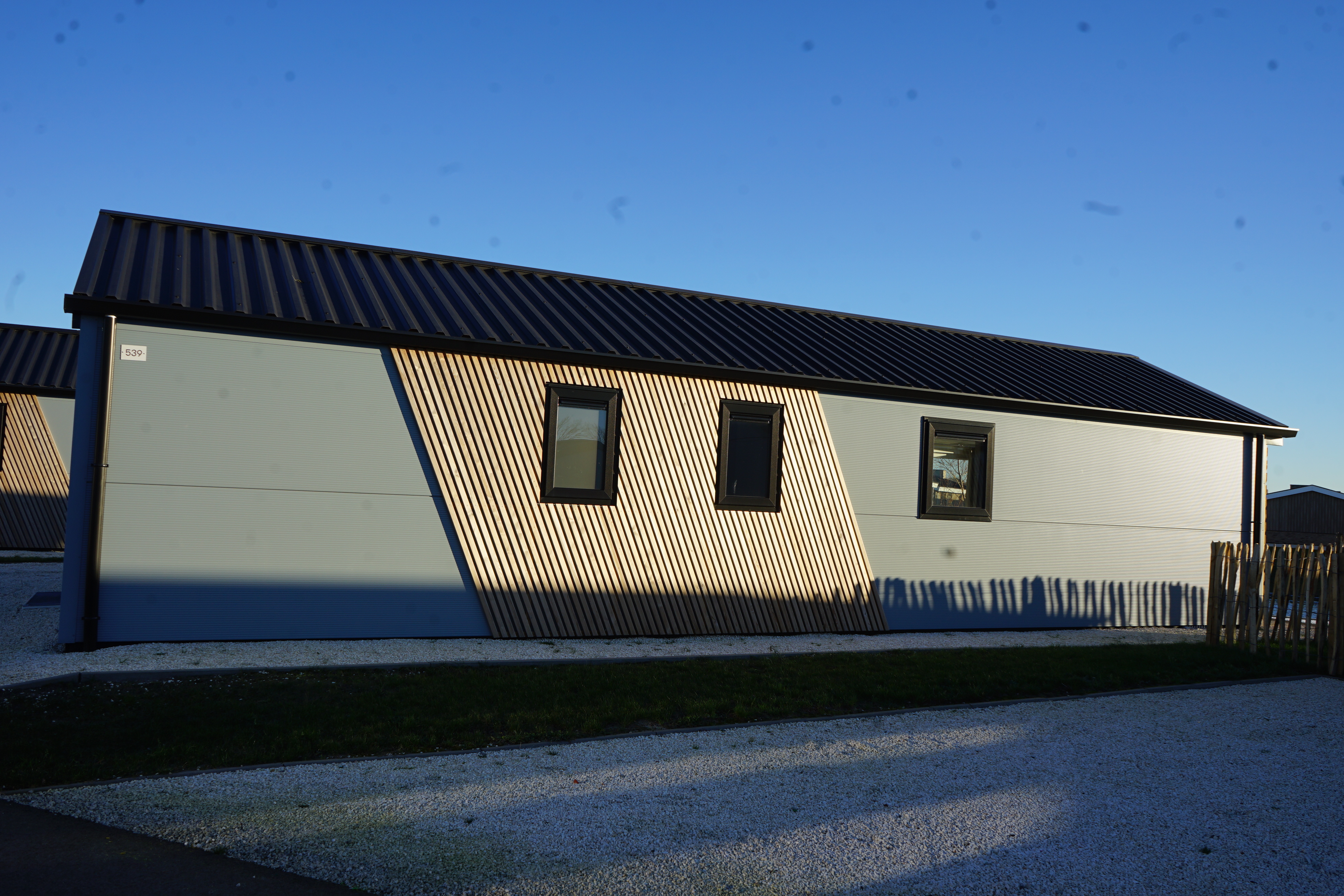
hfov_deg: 65.5
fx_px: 1045
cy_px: 448
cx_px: 672
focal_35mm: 28
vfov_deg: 46.4
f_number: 11
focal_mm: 28
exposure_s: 1/125
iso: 100
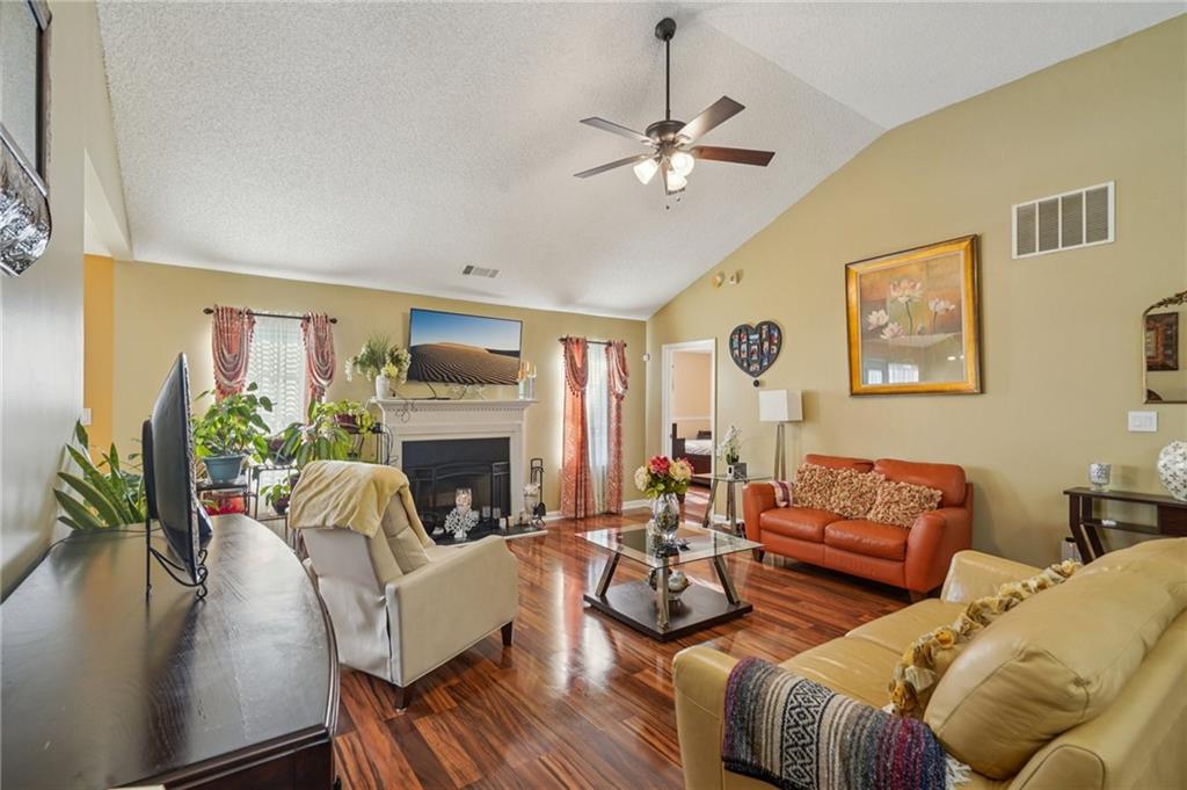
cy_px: 395
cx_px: 594
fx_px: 527
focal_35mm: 16
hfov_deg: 96.8
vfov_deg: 73.7
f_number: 8
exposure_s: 1/8
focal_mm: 16
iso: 400
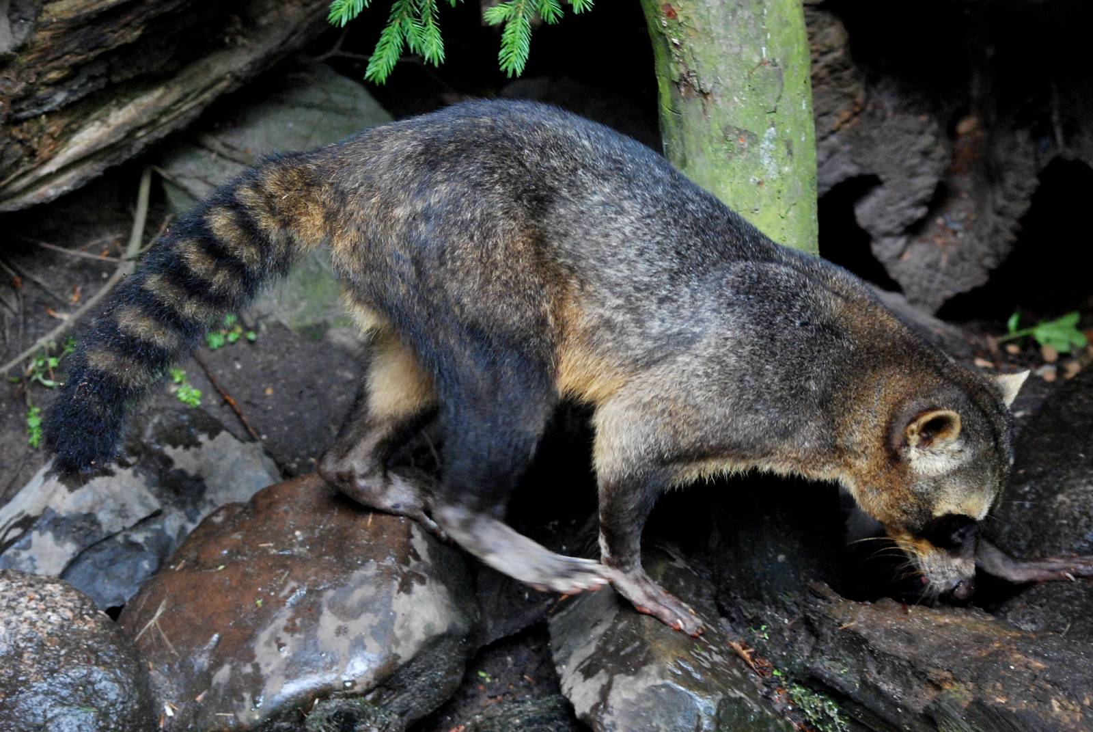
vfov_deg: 13.1
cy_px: 366
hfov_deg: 19.4
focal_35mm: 105
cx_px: 546
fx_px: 3192
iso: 1600
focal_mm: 70
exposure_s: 1/160
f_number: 4
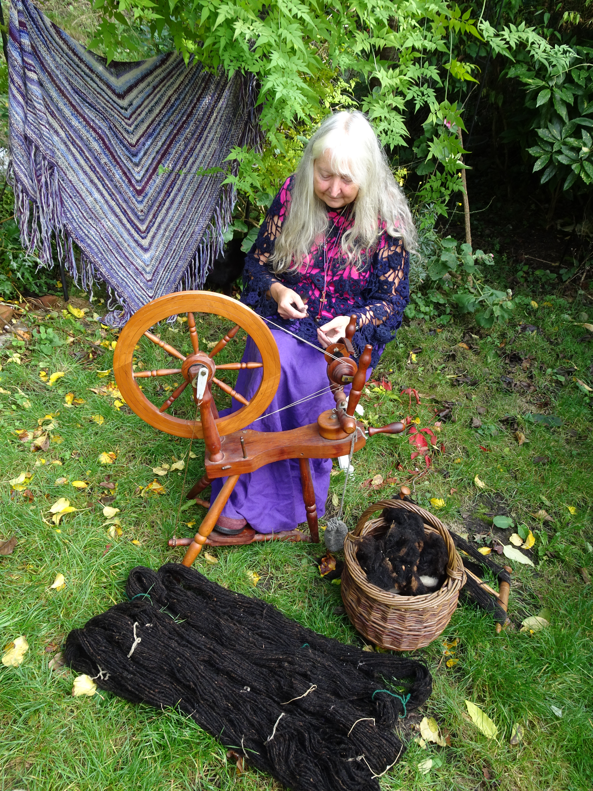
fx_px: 571
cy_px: 396
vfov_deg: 69.4
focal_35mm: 25
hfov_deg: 54.9
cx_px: 296
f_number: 3.5
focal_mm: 4.25
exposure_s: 1/60
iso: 80
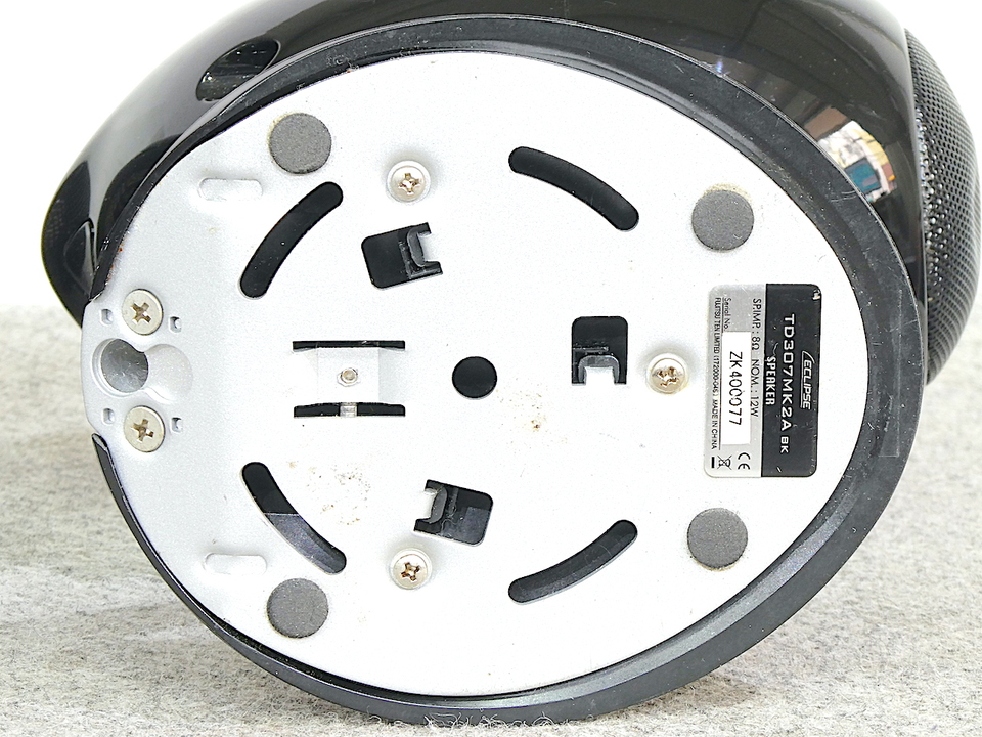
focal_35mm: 160
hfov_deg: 12.3
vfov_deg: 9.3
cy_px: 368
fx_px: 4539
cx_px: 491
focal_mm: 28.7
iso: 200
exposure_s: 1/3.2
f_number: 6.3
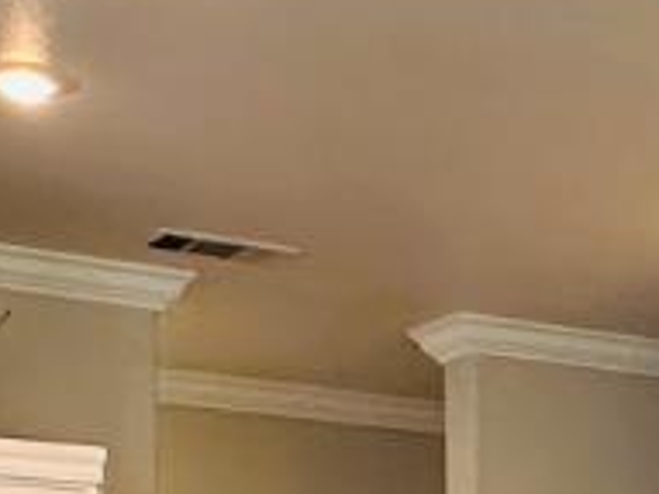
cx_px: 749
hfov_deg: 17.2
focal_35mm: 110
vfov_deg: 12.5
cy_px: 845
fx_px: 2093
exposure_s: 1/60
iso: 200
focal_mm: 2.22
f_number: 2.2
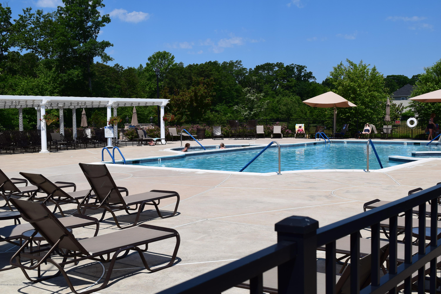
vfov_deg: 29.9
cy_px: 147
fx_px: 551
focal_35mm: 45
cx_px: 220
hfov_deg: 43.6
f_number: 11
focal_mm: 30
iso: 200
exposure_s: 1/500
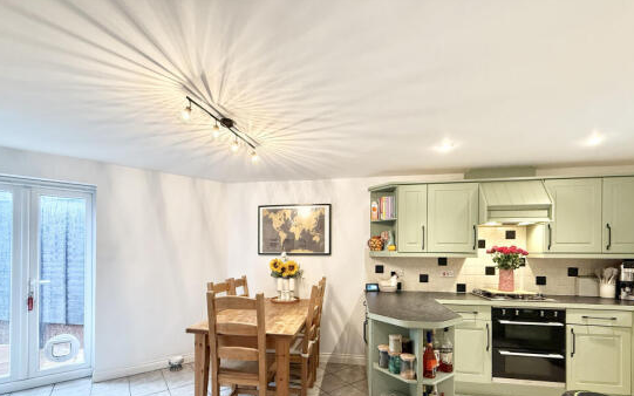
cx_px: 308
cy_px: 252
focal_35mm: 16
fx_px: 276
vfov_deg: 69.9
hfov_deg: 97.8
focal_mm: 2.22
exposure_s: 1/50
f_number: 2.2
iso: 200
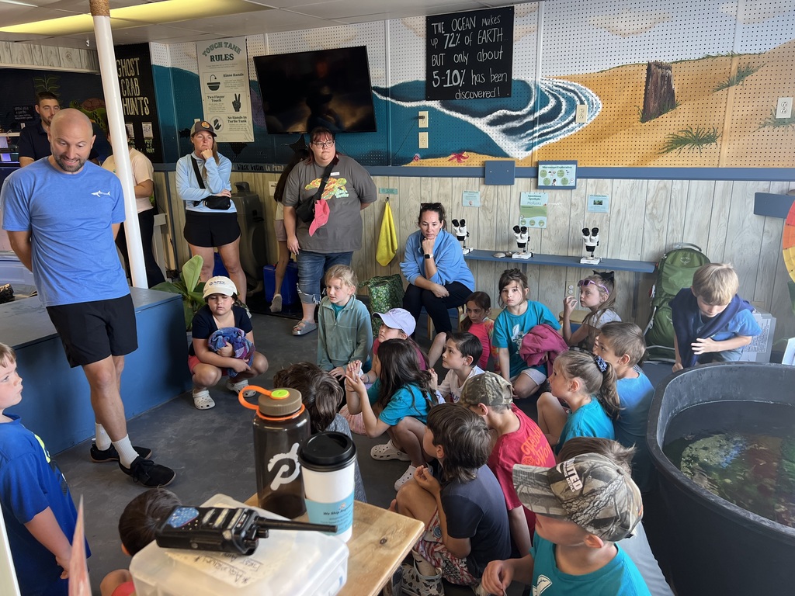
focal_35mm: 26
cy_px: 298
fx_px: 597
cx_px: 398
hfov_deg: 67.3
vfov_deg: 53.1
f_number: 1.5
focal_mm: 5.7
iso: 125
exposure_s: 1/120
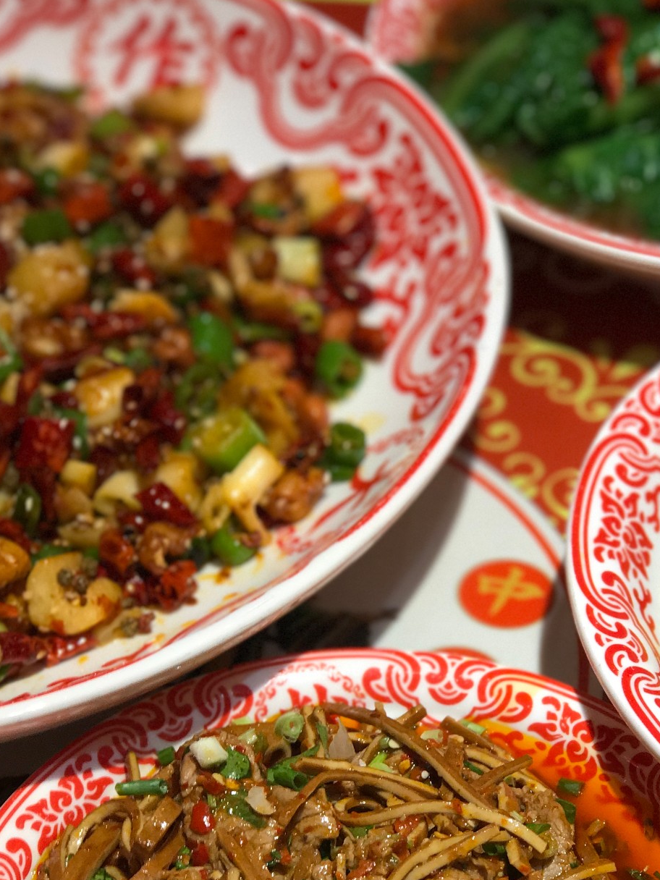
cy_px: 635
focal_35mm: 96
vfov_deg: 20.3
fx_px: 2440
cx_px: 422
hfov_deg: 15.4
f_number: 2.8
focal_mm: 6.6
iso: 80
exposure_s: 1/50
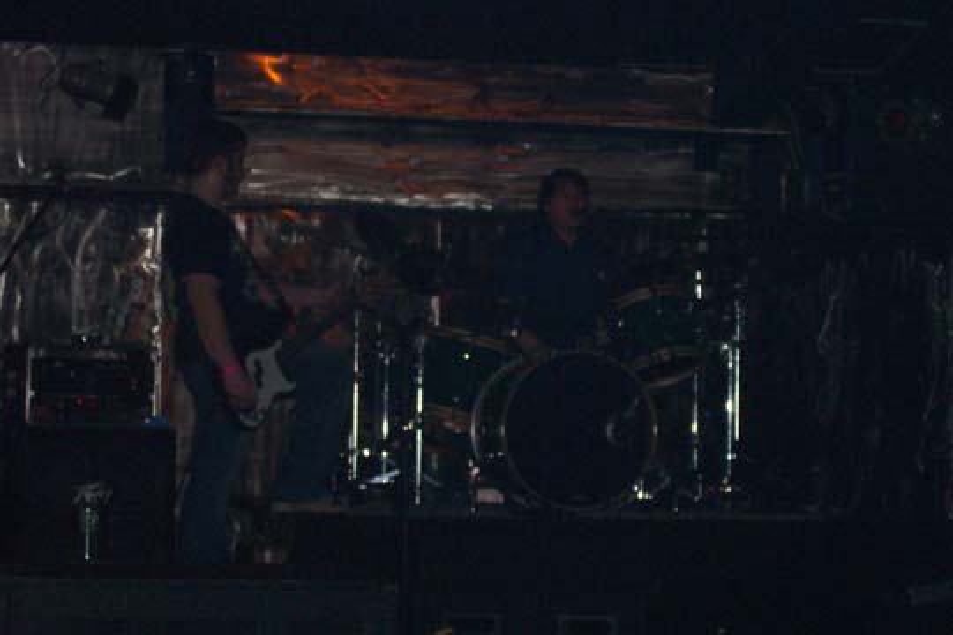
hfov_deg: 17.9
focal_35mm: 114
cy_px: 318
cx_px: 476
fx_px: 3018
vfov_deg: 12.0
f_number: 4.8
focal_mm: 24
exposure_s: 1/90
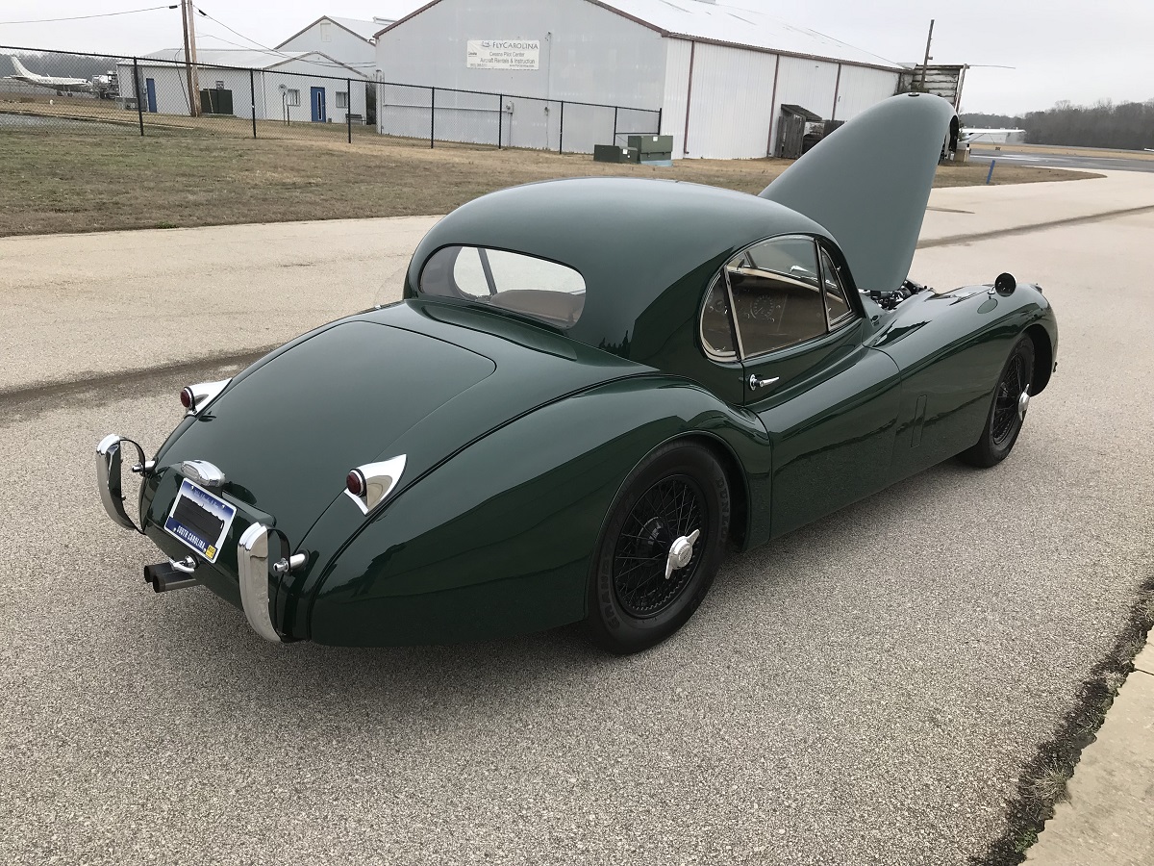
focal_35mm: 28
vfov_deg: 49.7
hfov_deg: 63.4
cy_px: 433
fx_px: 933
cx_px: 577
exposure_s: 1/512
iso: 20
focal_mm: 3.99
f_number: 1.8
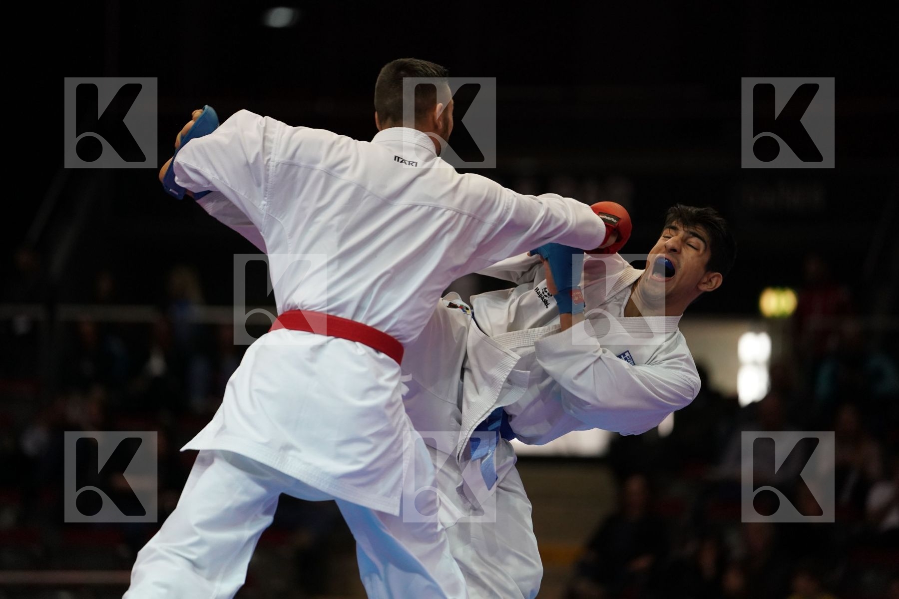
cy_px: 300
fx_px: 4994
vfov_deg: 6.9
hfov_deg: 10.3
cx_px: 450
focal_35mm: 200
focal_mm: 200
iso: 2500
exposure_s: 1/1000
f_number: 2.8
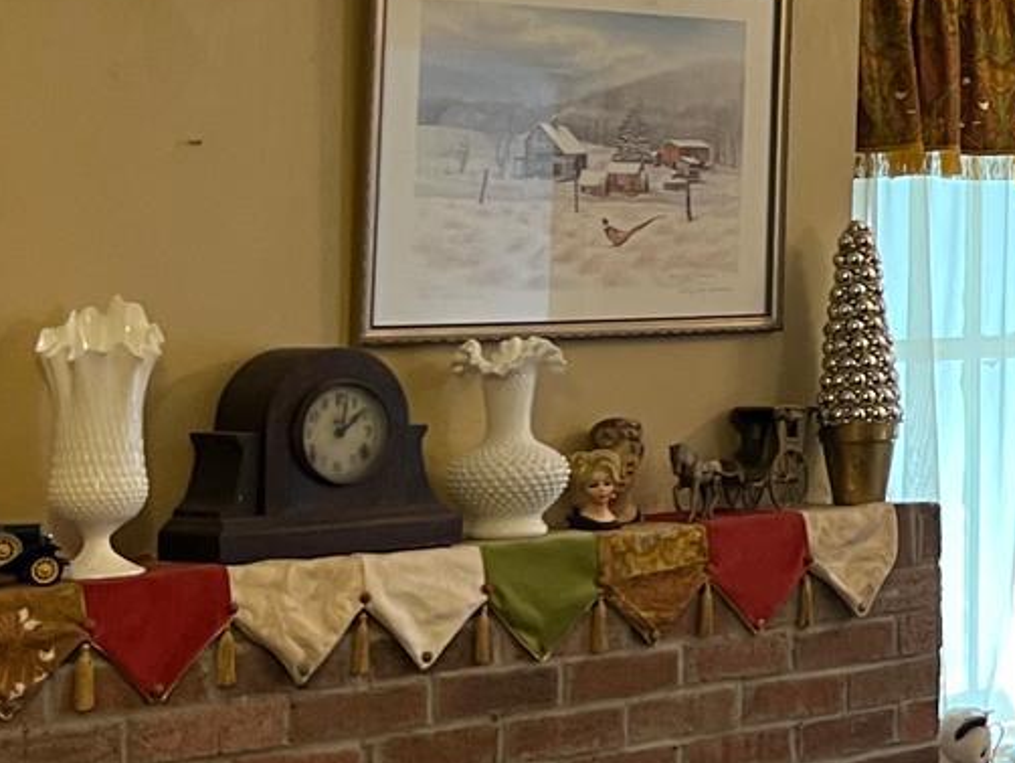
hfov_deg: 16.6
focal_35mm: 106
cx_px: 1595
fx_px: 3110
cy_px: 99
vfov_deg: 13.9
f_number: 1.5
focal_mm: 5.7
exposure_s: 1/60
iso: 80
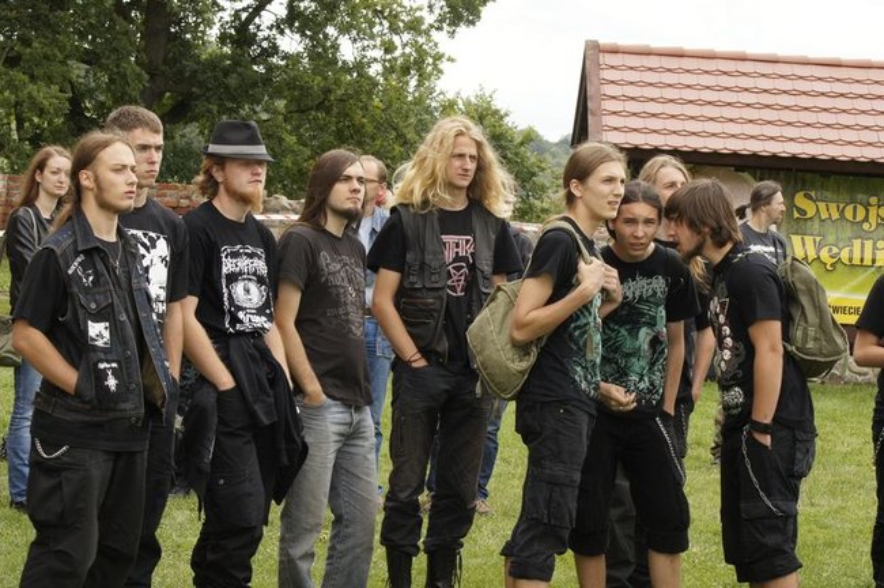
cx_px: 442
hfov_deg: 18.2
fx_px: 2760
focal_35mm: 112
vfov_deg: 12.2
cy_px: 294
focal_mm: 75
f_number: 14
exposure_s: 1/160
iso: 800
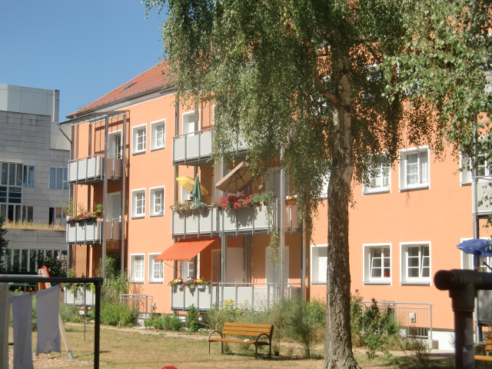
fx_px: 924
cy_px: 184
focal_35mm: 65
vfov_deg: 22.6
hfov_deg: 29.8
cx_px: 246
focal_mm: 11.6
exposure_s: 1/500
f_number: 4.4
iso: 64
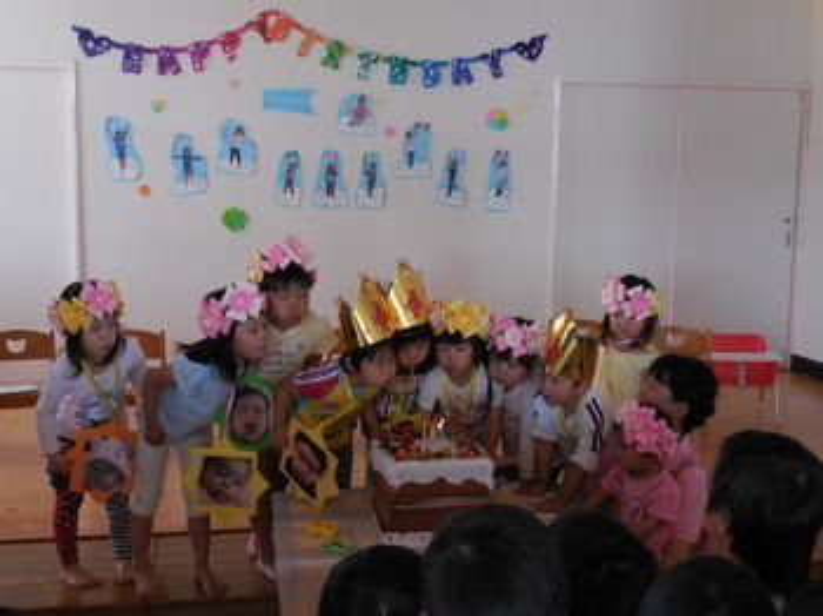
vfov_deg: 32.1
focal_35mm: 45
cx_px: 412
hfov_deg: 42.1
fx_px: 1069
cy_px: 308
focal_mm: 8.1
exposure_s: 1/30
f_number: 4.2
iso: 400
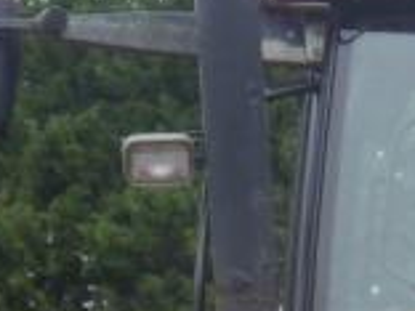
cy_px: 747
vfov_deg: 7.1
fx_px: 2362
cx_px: 535
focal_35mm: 197
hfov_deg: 9.9
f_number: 3.6
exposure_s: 1/100
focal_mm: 15
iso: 160
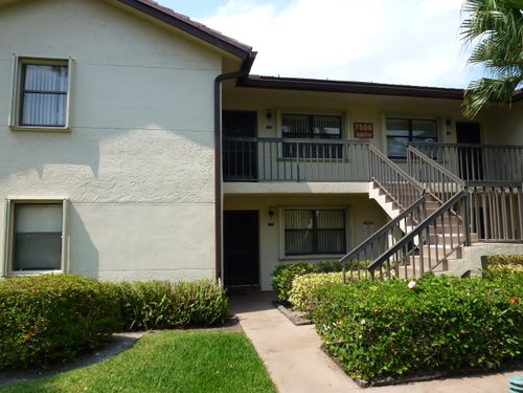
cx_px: 262
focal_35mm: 25
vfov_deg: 54.9
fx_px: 378
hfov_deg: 69.4
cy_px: 196
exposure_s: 1/640
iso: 100
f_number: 4
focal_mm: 4.3
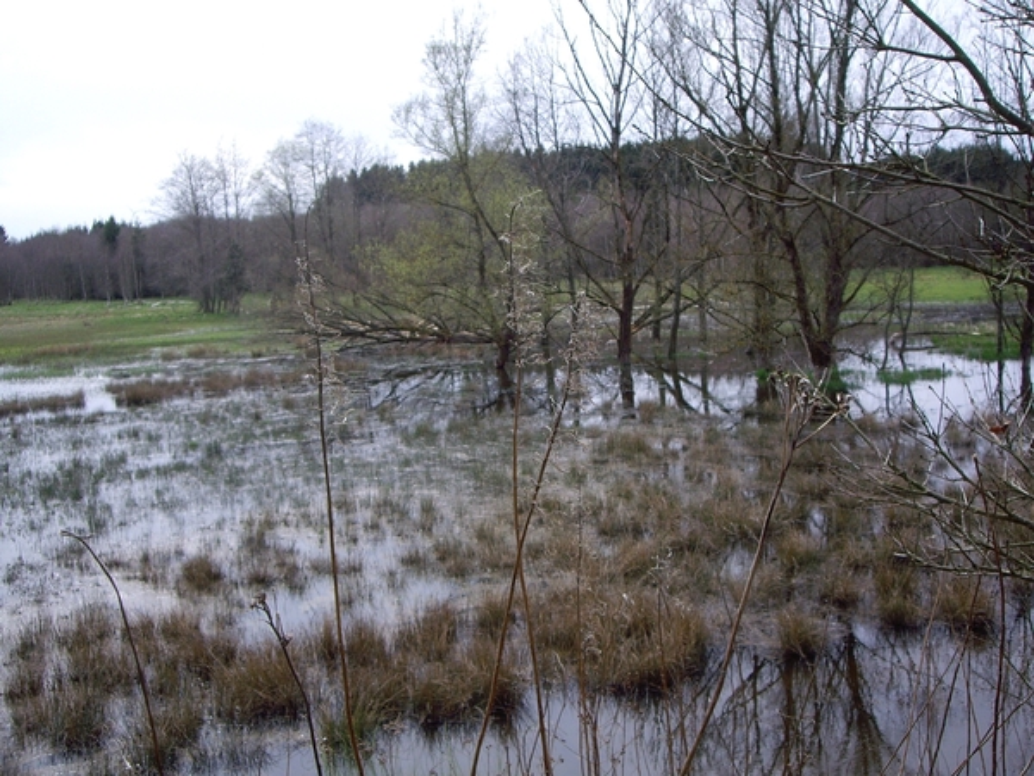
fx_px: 1404
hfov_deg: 40.4
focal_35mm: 47
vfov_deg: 30.9
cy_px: 388
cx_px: 517
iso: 64
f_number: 4.8
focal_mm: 7.6
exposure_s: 1/200
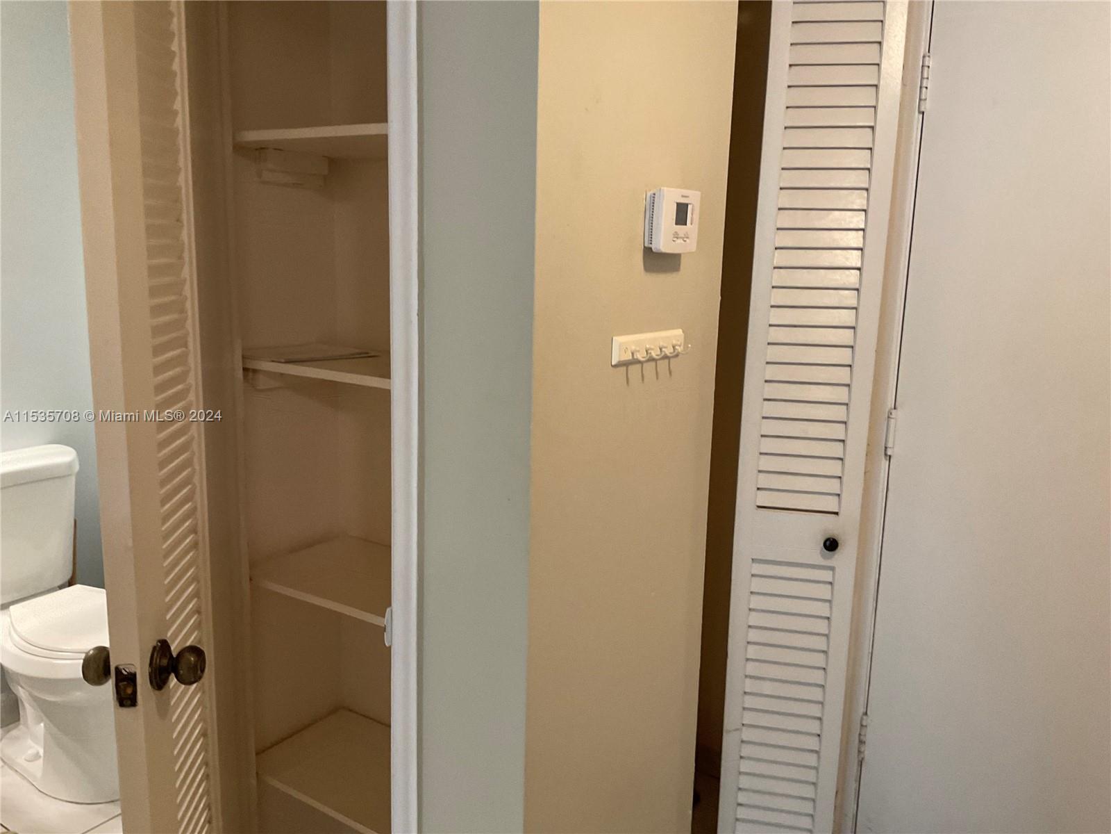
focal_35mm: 29
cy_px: 417
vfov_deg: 48.2
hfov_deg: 61.7
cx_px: 556
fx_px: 931
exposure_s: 1/60
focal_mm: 3
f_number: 1.8
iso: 160
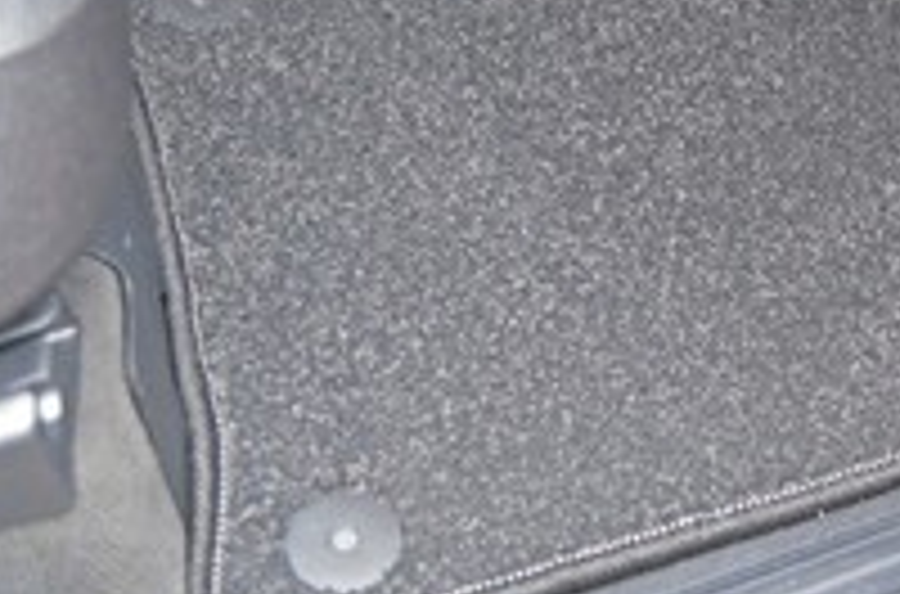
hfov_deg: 24.1
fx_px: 2044
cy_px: 54
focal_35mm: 82
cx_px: 814
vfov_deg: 16.3
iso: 2500
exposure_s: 1/60
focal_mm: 26
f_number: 4.2
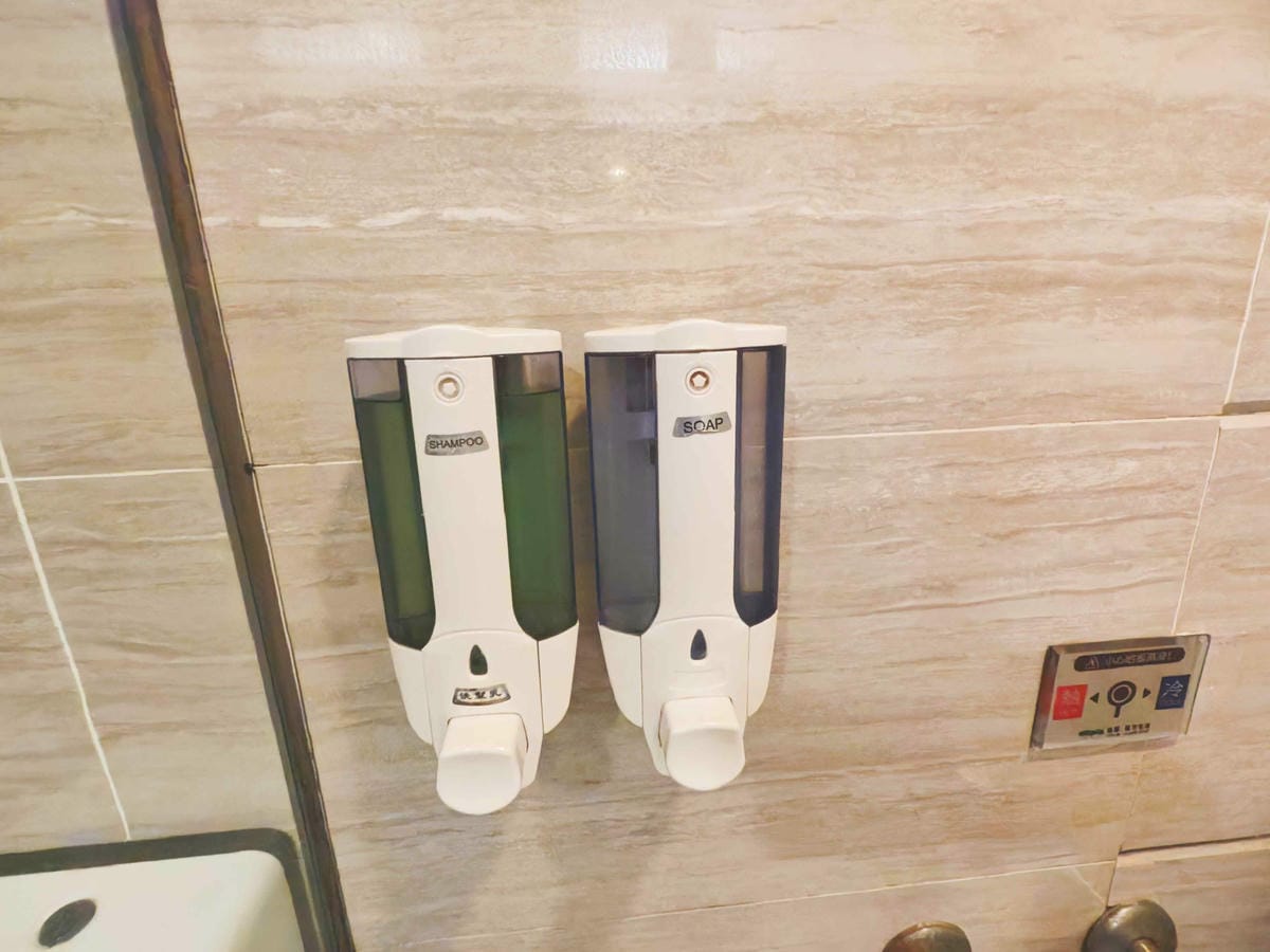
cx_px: 635
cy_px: 476
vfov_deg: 85.7
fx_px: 514
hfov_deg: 102.1
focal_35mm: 14
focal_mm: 2.03
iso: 2000
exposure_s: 1/180
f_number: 1.8
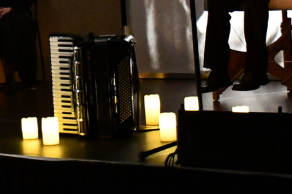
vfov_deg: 8.6
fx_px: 1297
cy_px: 41
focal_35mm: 160
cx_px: 65
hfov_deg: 12.8
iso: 11400
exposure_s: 1/60
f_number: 4
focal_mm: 30
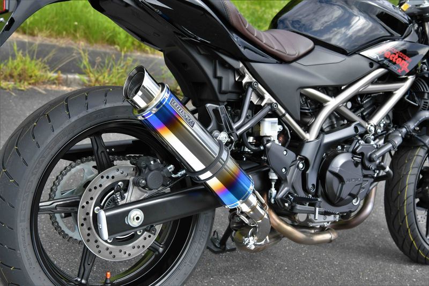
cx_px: 214
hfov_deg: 39.6
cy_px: 143
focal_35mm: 50
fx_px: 596
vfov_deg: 27.0
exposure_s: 1/1000
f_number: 8
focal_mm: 50
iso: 800
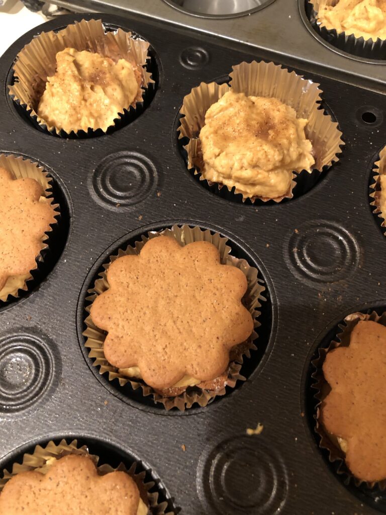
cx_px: 193
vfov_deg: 63.4
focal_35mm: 28
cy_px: 258
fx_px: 416
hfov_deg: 49.7
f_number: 1.8
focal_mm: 3.99
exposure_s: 1/7
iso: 80
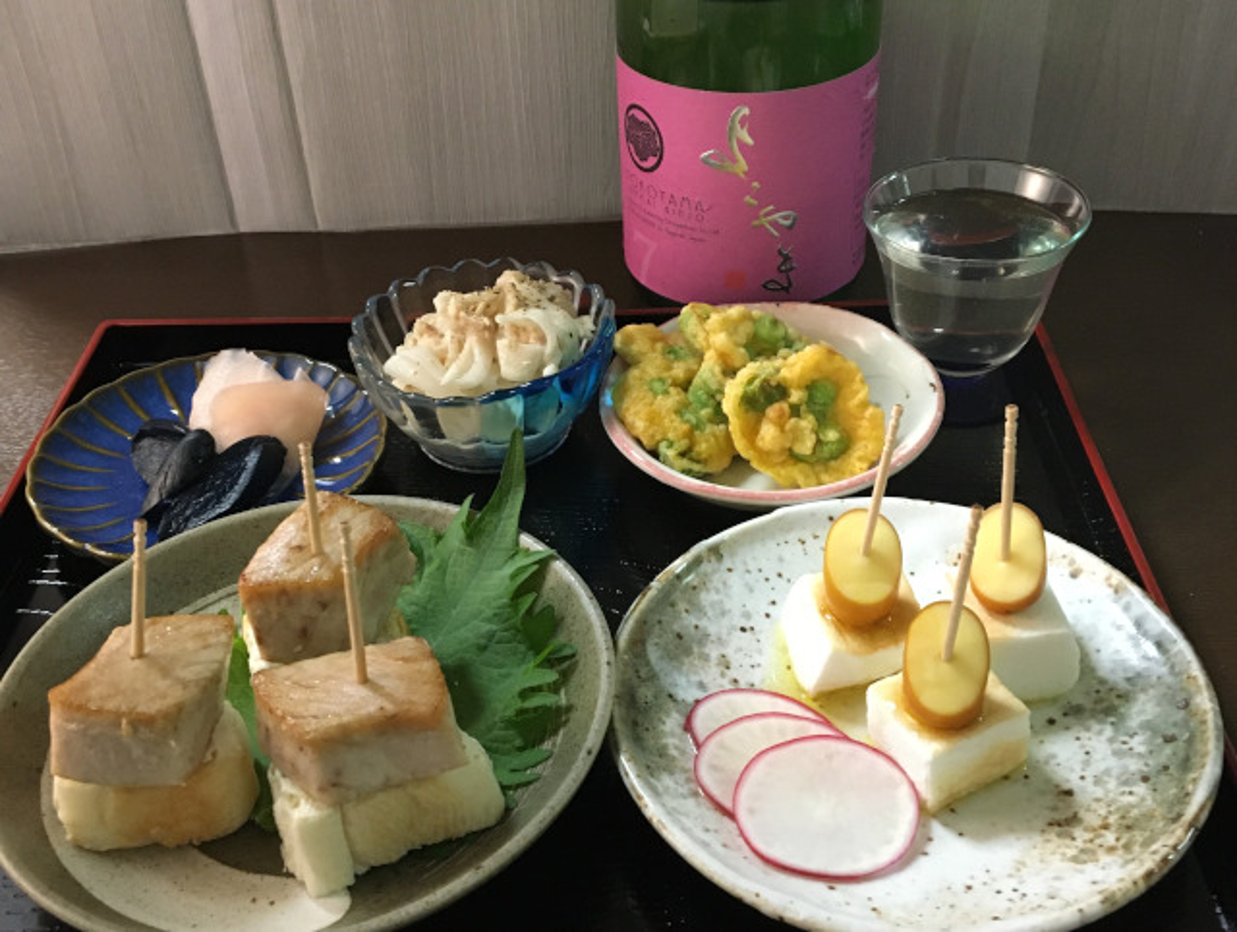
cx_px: 618
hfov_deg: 61.6
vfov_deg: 48.3
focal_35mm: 29
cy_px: 466
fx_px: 1038
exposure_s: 1/30
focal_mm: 4.15
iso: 200
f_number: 2.2
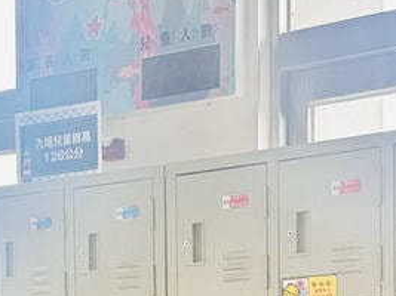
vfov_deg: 13.1
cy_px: 411
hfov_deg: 18.2
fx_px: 1235
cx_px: 133
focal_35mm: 108
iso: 80
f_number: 1.78
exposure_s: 1/170
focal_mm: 6.76
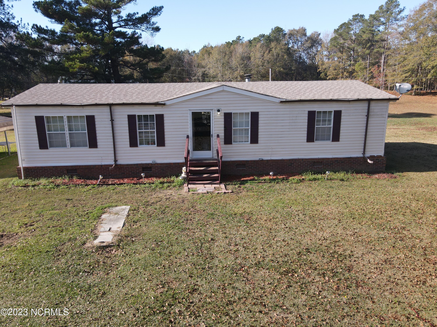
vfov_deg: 56.8
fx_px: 303
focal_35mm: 24
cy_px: 164
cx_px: 218
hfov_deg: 71.6
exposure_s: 1/20
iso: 100
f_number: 2.8
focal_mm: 4.5
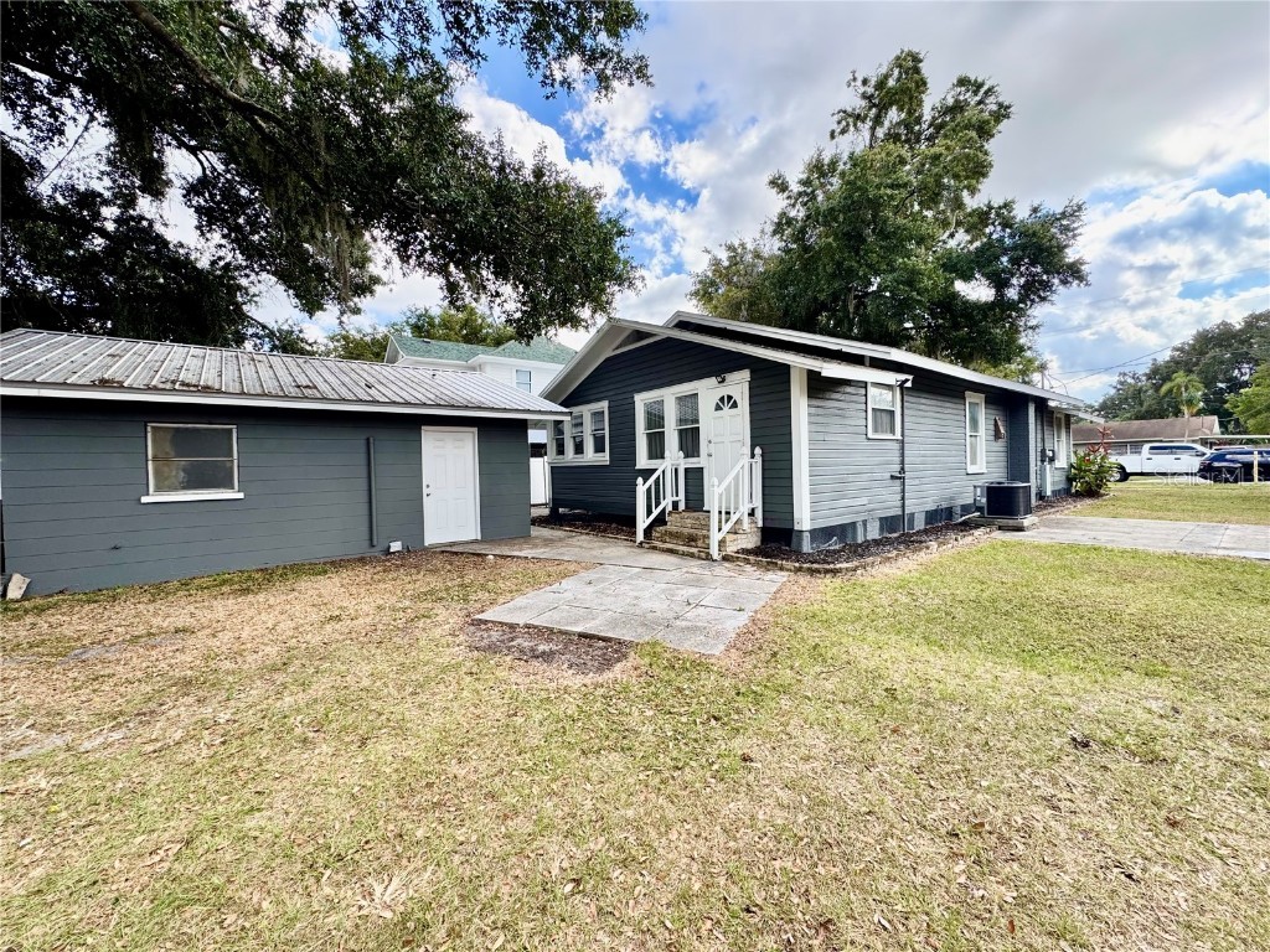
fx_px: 514
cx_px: 635
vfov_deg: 85.7
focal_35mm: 14
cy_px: 476
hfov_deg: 102.1
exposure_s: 1/373
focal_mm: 2.22
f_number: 2.2
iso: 40
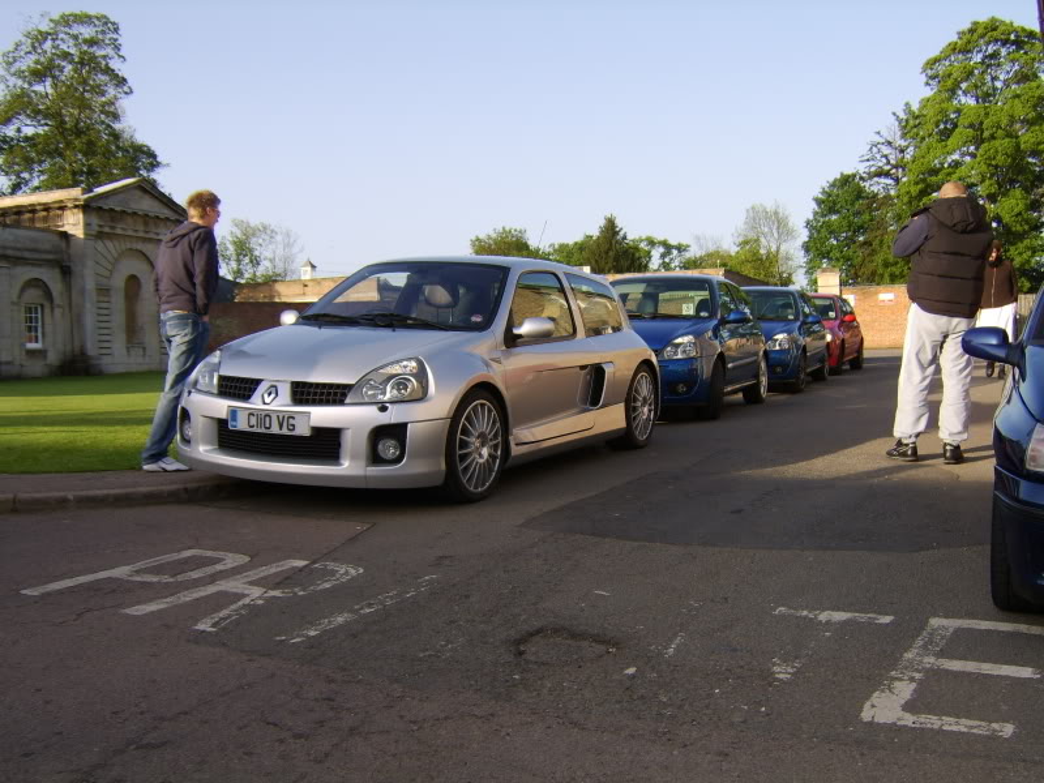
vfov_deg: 45.4
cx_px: 522
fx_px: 935
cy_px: 392
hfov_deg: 58.4
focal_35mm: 31
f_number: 4
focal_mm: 8.13
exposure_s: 1/353
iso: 71
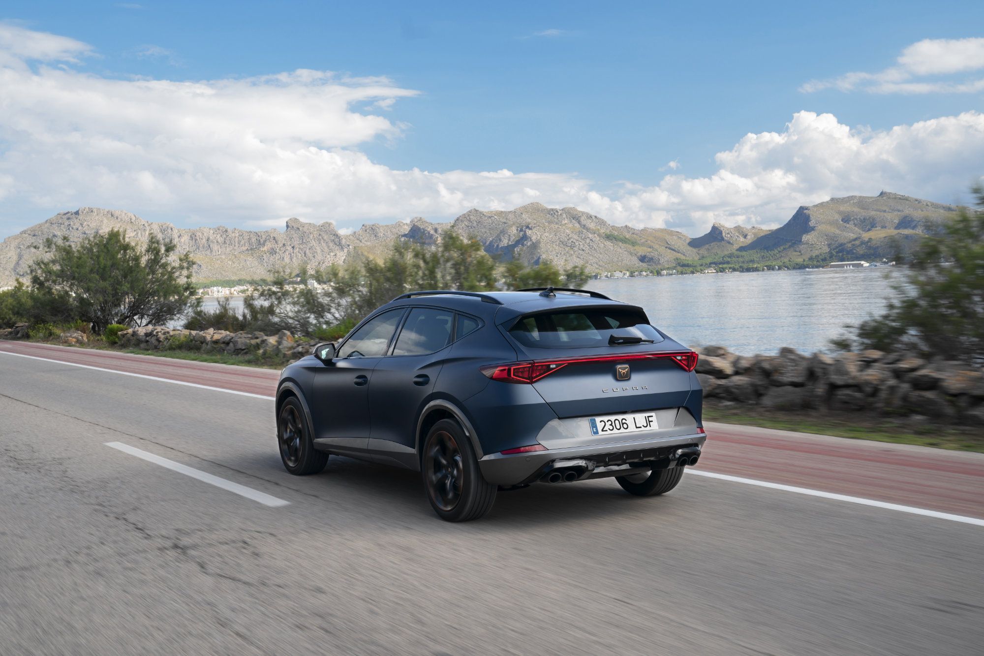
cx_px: 492
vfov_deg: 31.2
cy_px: 328
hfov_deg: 45.4
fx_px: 1175
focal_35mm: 43
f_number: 6.3
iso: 250
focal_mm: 43
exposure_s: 1/125
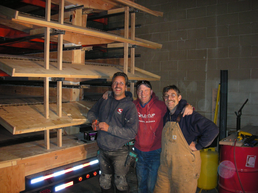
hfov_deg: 52.6
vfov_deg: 40.7
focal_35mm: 35
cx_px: 129
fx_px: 261
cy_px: 96
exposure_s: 1/60.1
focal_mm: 5.8
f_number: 3
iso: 200
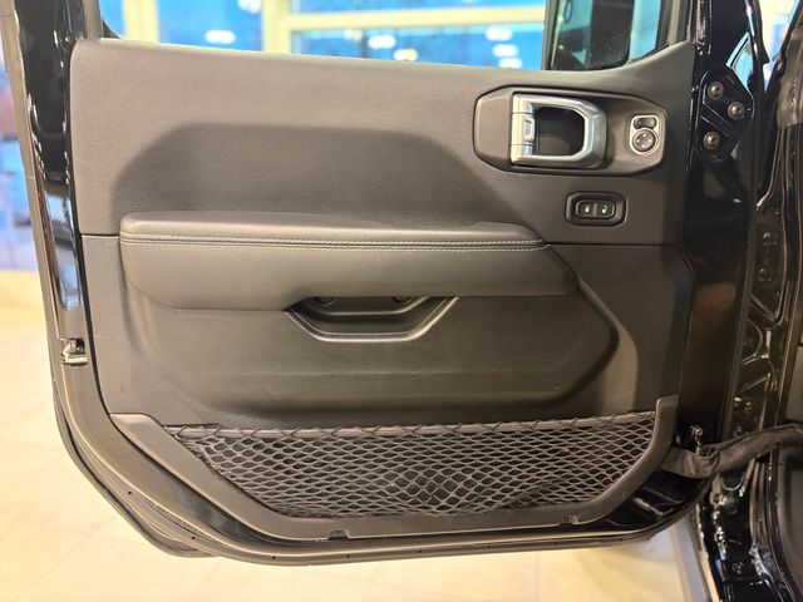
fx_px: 603
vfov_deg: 53.1
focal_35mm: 26
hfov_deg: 67.3
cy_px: 301
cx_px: 402
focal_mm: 5.96
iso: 400
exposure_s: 1/40
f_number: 1.6
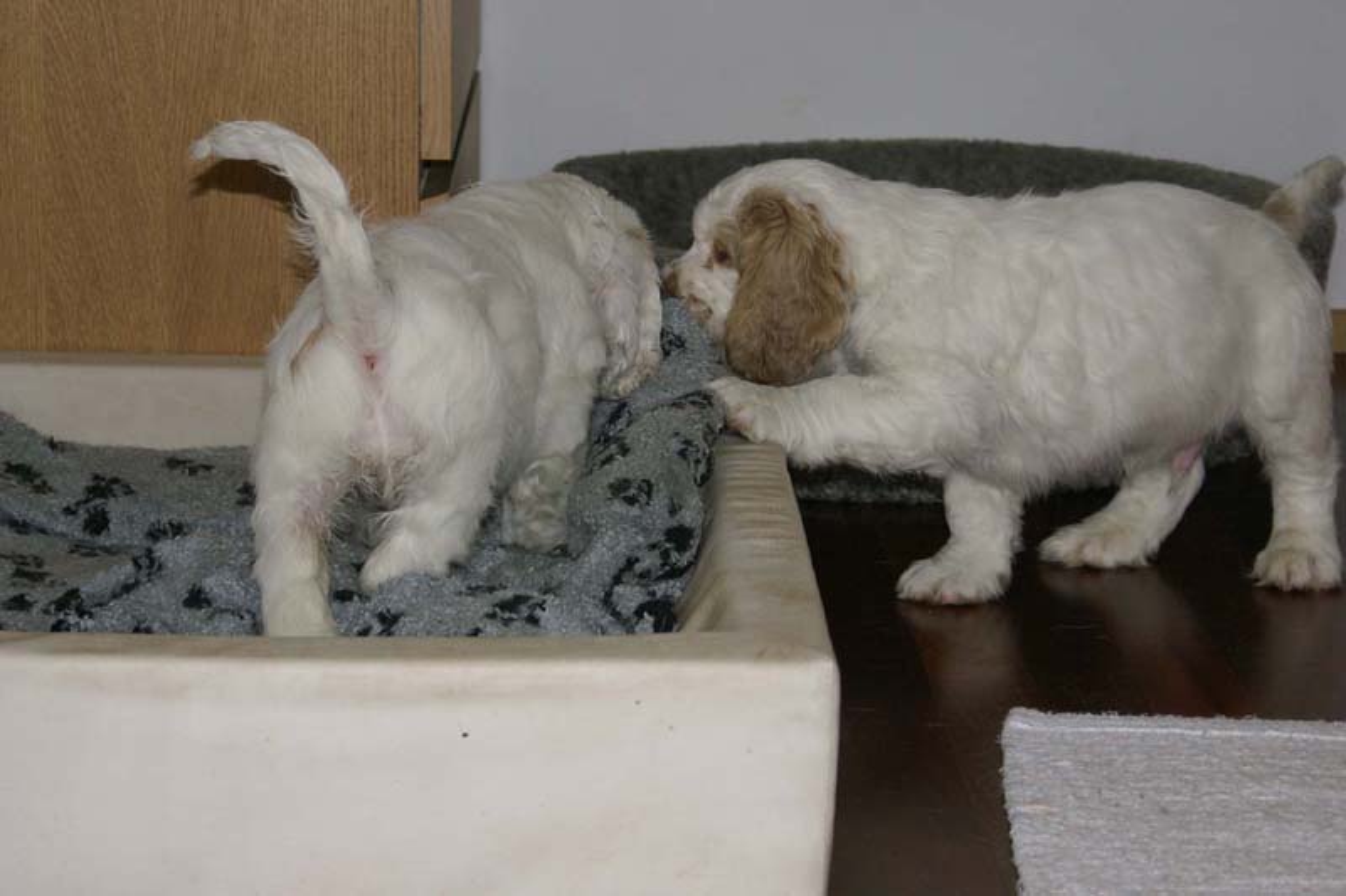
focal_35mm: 105
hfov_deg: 19.5
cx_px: 673
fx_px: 3925
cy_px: 448
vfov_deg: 13.0
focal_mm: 70
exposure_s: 1/125
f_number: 5.6
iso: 400
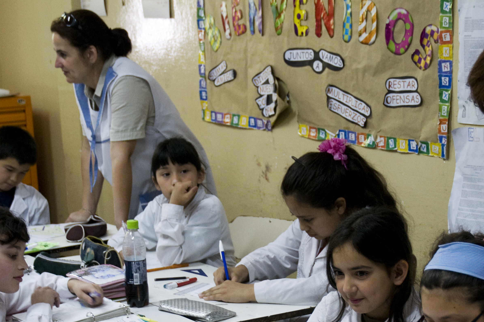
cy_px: 281
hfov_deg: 24.2
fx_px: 1127
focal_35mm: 84
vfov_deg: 16.1
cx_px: 289
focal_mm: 31
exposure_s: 1/30
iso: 640
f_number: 4
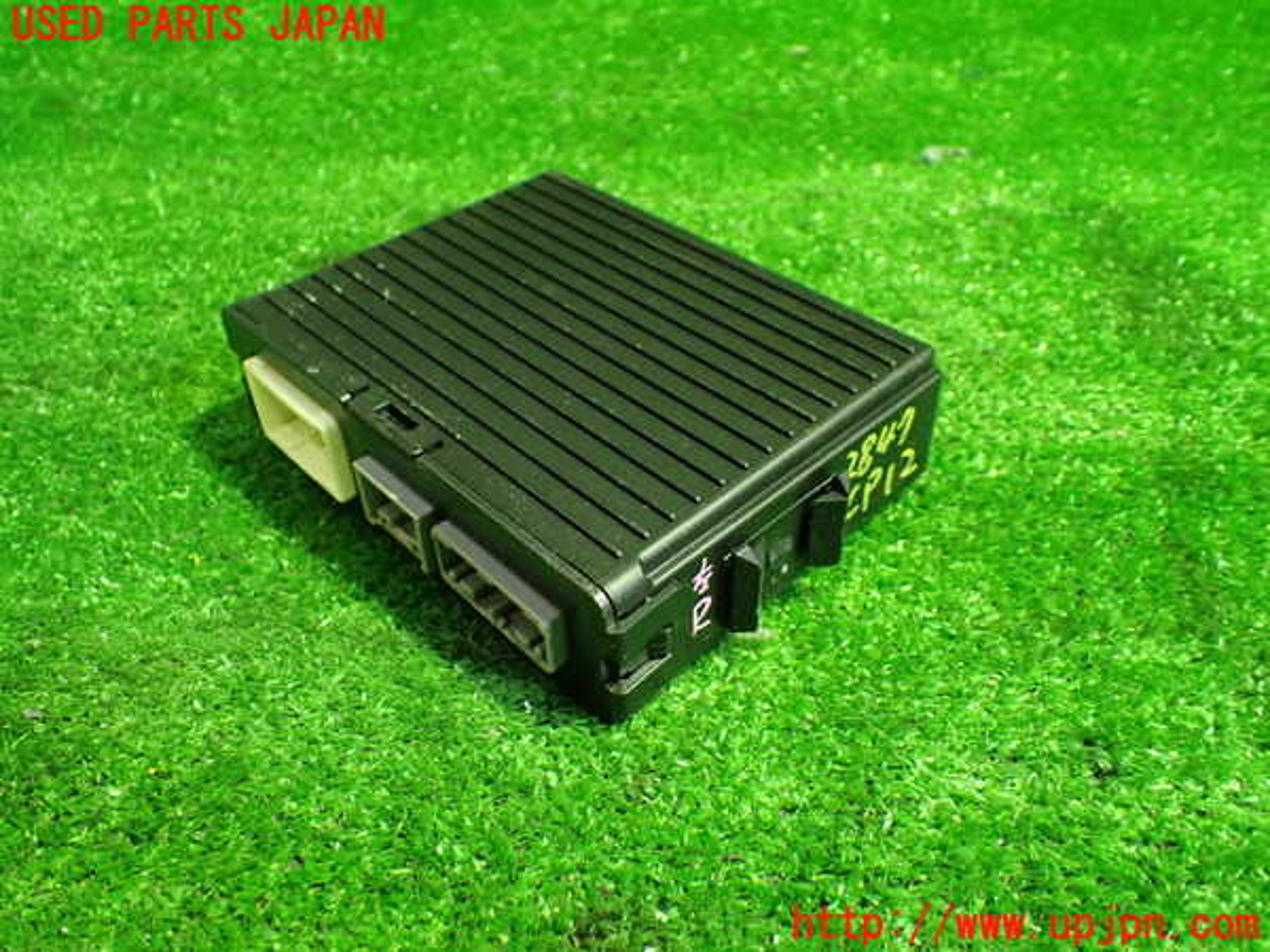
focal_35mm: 30
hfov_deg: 60.0
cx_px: 635
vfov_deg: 46.8
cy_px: 476
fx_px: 1101
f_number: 2.3
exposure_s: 1/60
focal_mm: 5.4
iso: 800
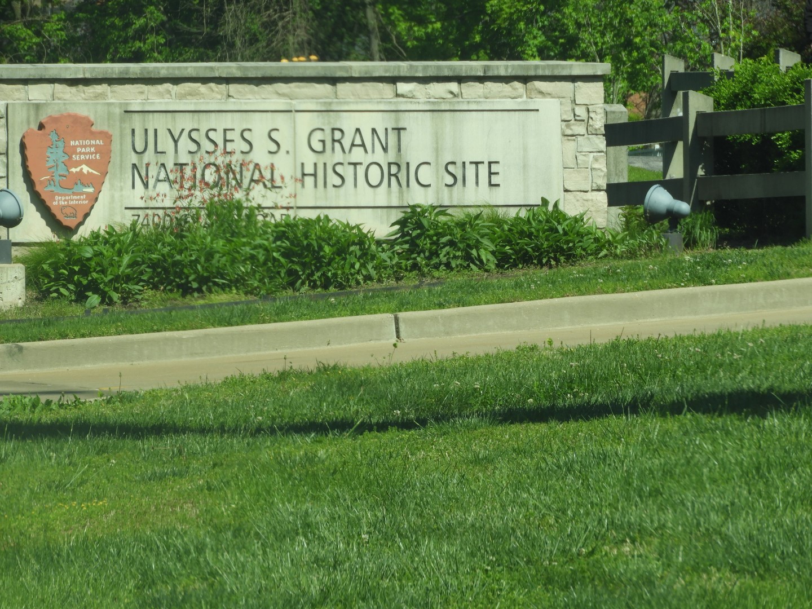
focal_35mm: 330
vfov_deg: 4.5
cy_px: 304
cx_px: 406
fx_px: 7741
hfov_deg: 6.0
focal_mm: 59.1
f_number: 5.5
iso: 100
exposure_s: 1/400
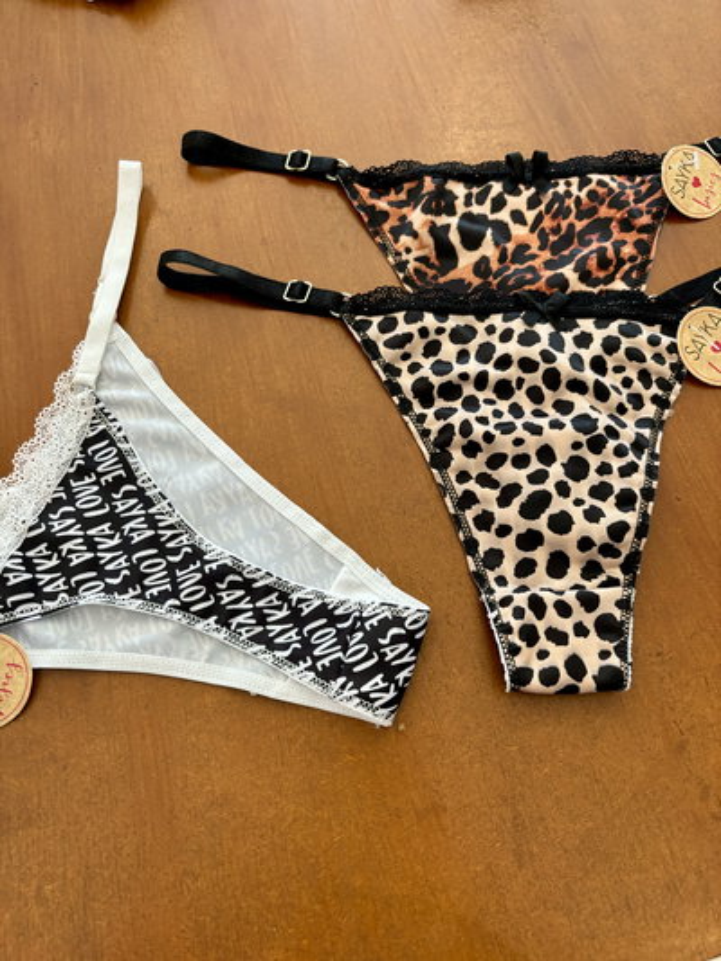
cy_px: 480
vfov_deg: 67.3
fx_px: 722
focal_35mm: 26
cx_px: 360
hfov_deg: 53.1
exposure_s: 1/121
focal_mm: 5.96
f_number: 1.6
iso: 125
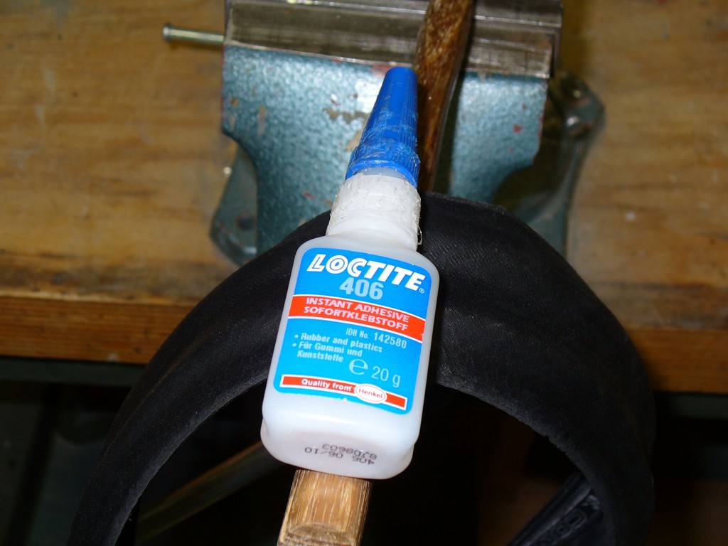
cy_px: 273
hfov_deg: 32.2
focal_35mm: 60
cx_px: 364
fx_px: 1262
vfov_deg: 24.4
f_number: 3.1
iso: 64
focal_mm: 9.9
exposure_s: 1/60
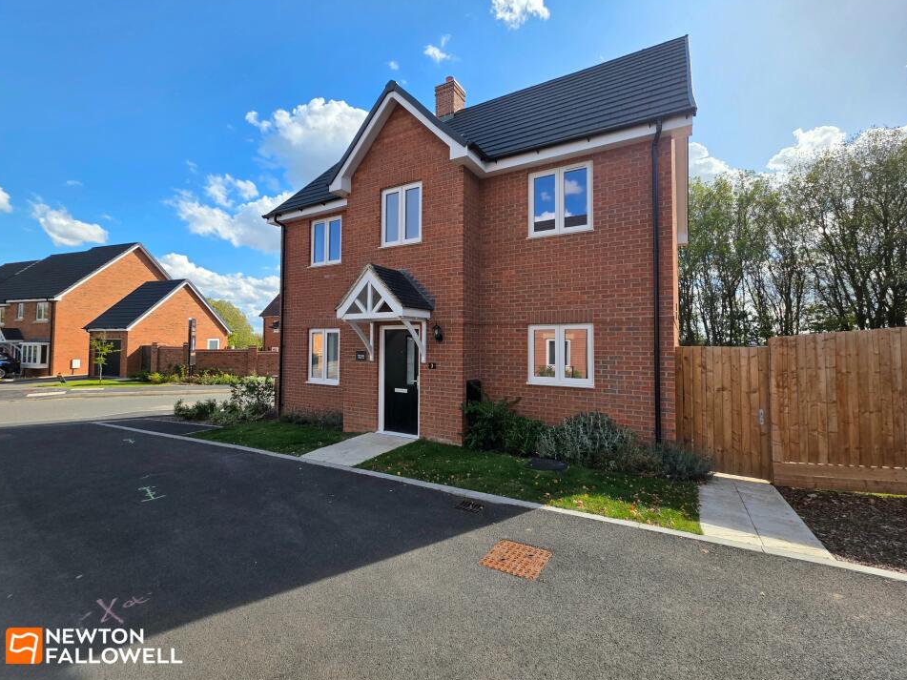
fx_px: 367
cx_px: 464
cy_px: 325
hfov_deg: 102.1
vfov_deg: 85.6
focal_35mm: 14
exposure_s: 1/1667
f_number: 1.9
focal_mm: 2.2
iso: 40
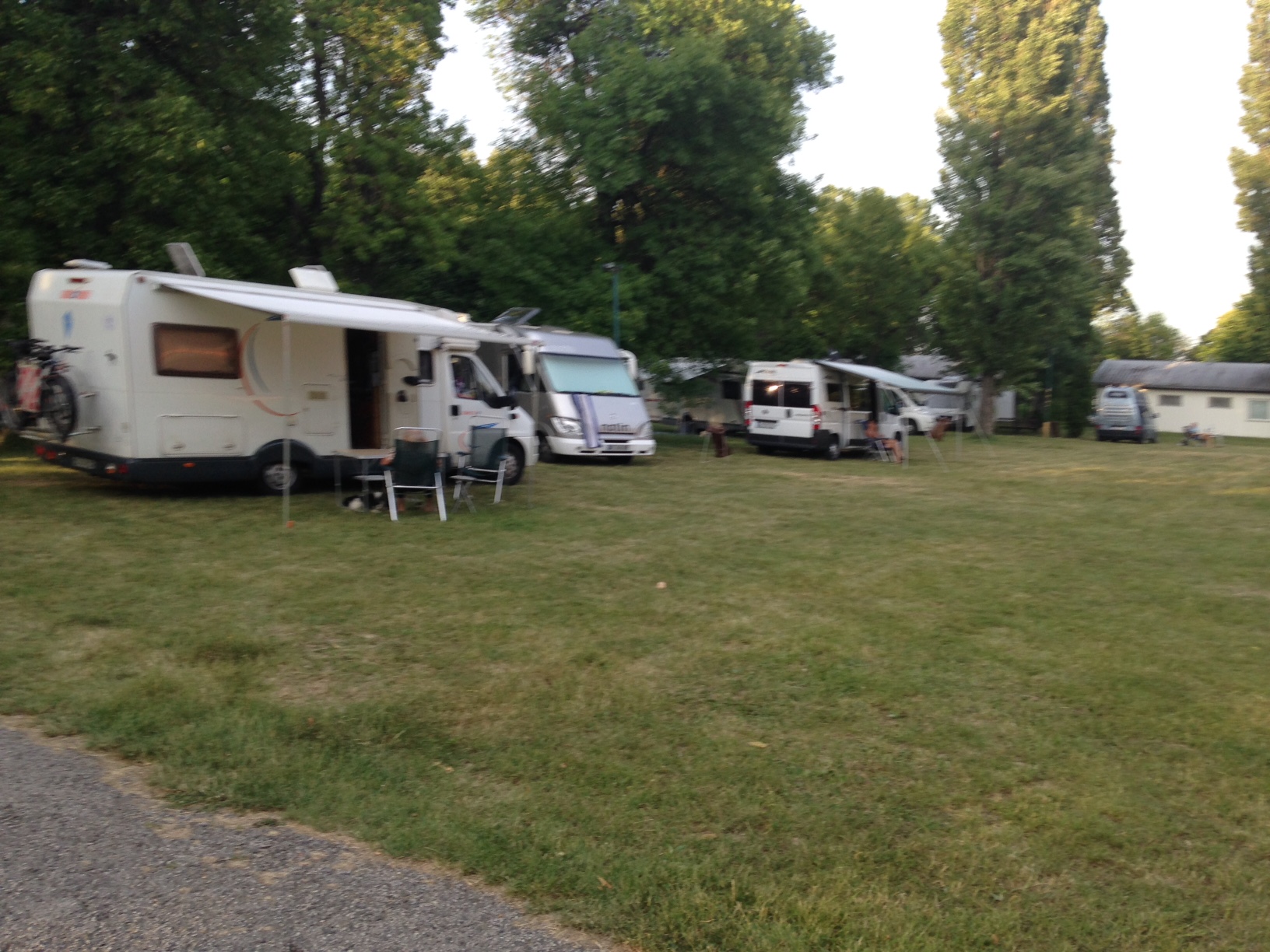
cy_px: 476
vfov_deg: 42.9
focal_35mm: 33
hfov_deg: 55.4
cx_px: 635
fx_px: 1211
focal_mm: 4.12
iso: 50
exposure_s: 1/259
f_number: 2.4
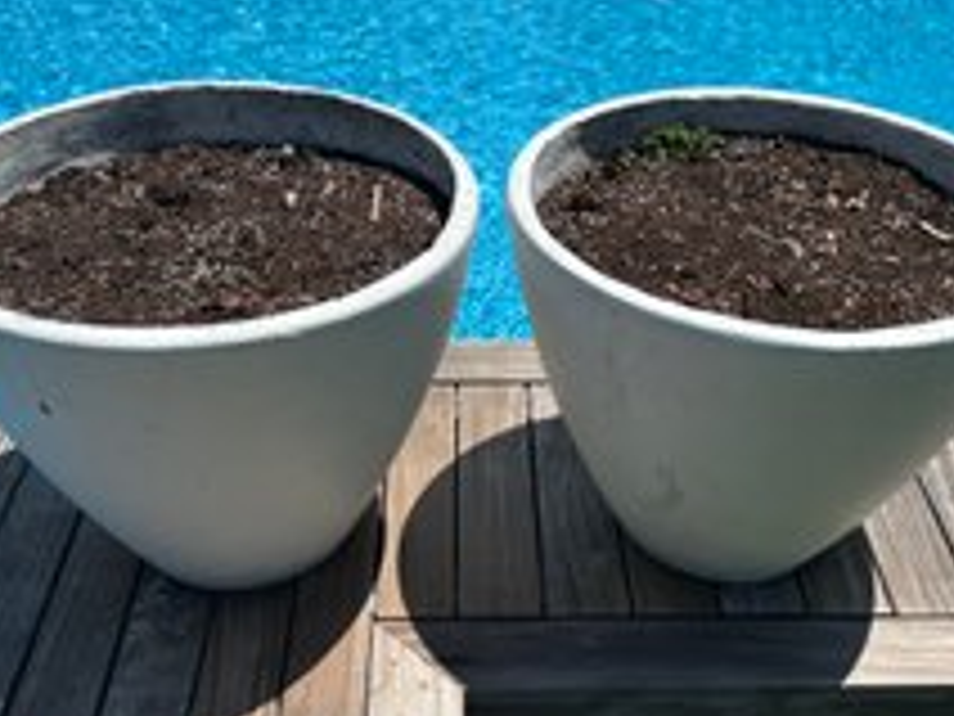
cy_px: 421
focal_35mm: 42
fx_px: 1157
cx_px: 520
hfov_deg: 44.7
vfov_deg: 34.3
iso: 50
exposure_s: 1/6211
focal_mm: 5.7
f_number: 1.5
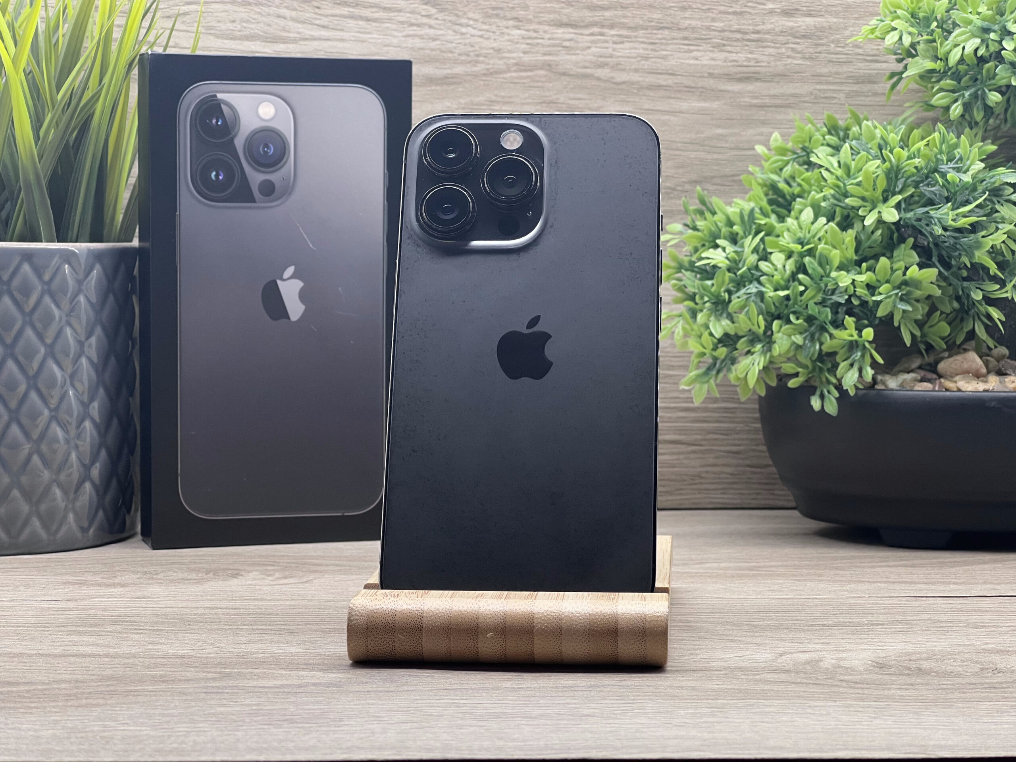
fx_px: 2260
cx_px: 508
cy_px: 381
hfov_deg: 25.3
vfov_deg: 19.1
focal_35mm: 77
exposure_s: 1/100
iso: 100
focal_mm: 9
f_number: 2.8
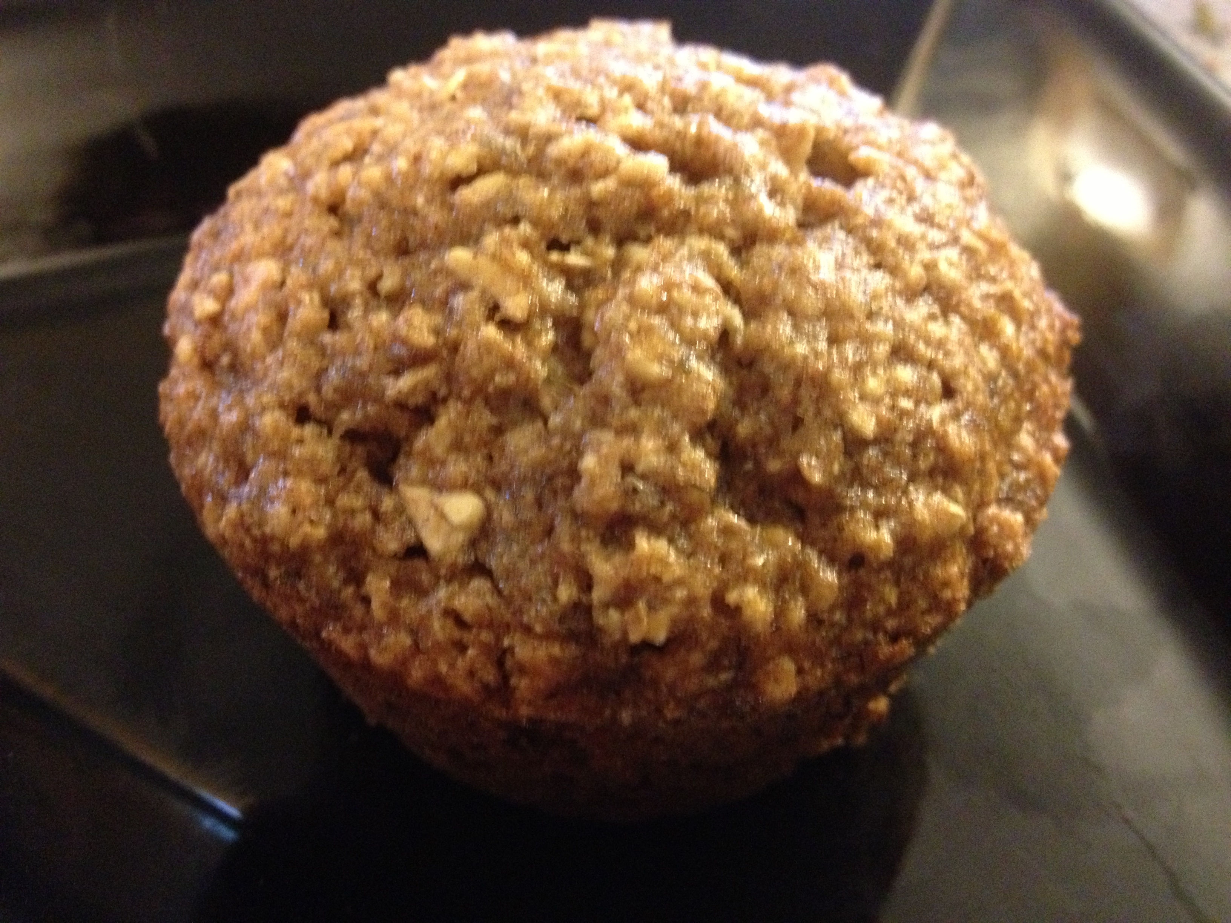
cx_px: 616
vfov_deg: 40.7
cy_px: 462
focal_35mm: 35
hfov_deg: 52.6
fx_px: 1245
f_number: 2.4
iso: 640
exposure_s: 1/15
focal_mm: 4.28
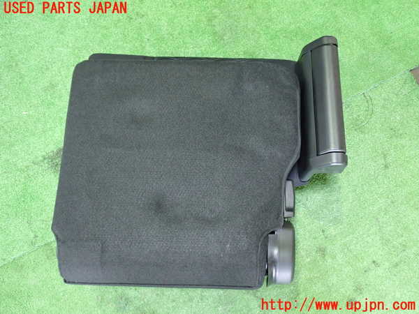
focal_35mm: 30
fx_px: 363
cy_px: 157
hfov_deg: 60.0
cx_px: 210
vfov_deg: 46.8
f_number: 2.3
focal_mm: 5.4
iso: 800
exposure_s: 1/30
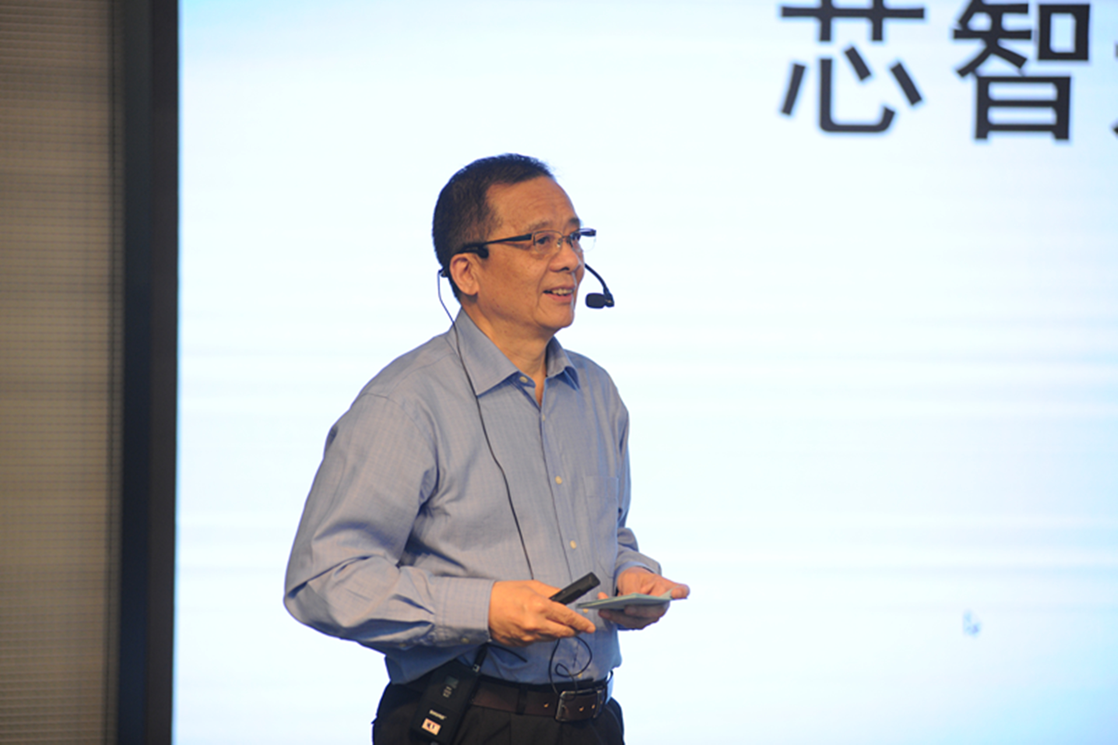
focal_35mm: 160
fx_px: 4967
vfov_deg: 8.6
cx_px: 559
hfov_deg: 12.8
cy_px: 372
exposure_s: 1/125
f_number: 2.8
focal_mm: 160
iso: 800
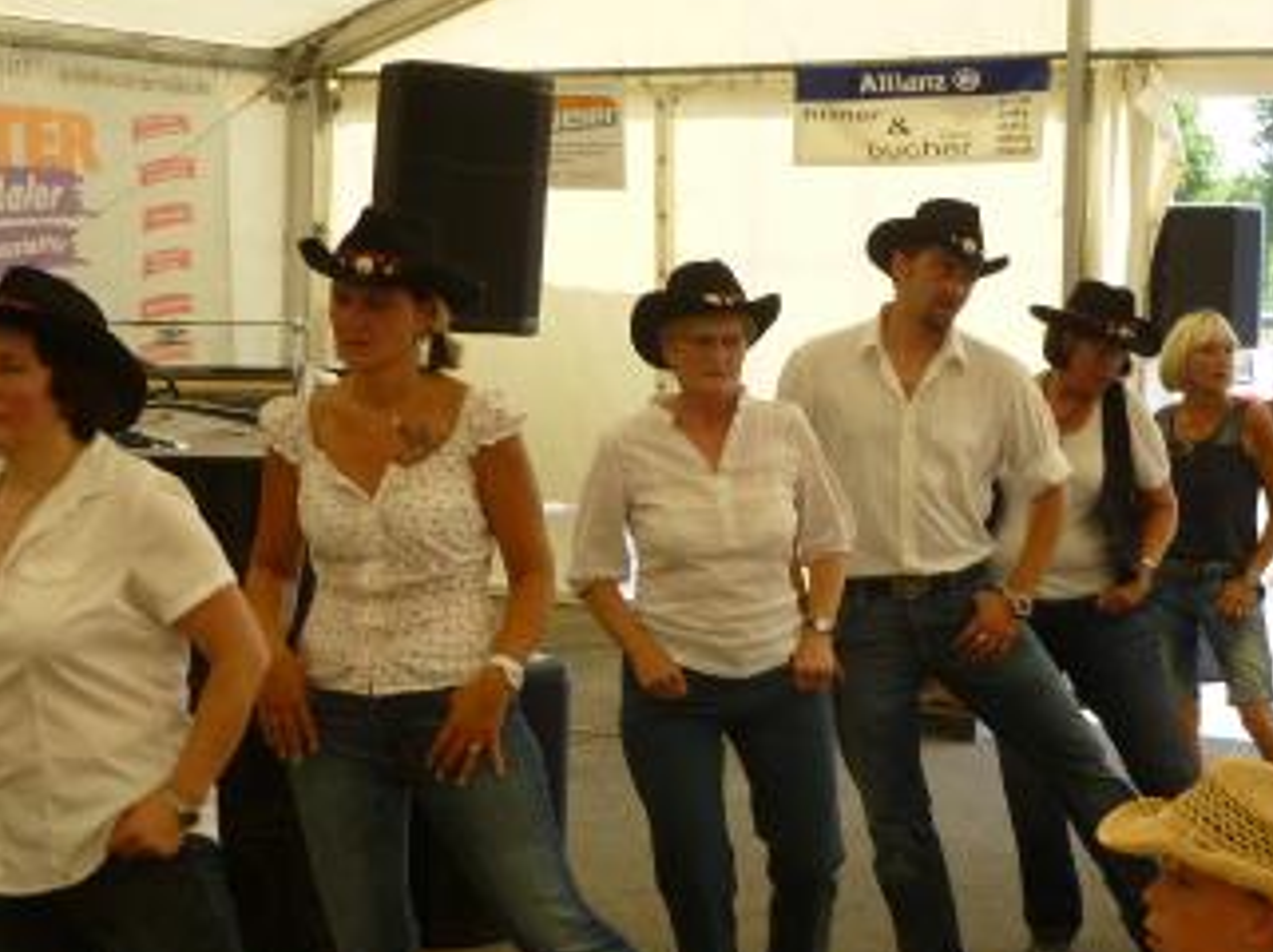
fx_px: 2682
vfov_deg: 20.1
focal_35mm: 73
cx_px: 797
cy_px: 508
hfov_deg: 26.6
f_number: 3.7
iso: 100
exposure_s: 1/100
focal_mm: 6.9
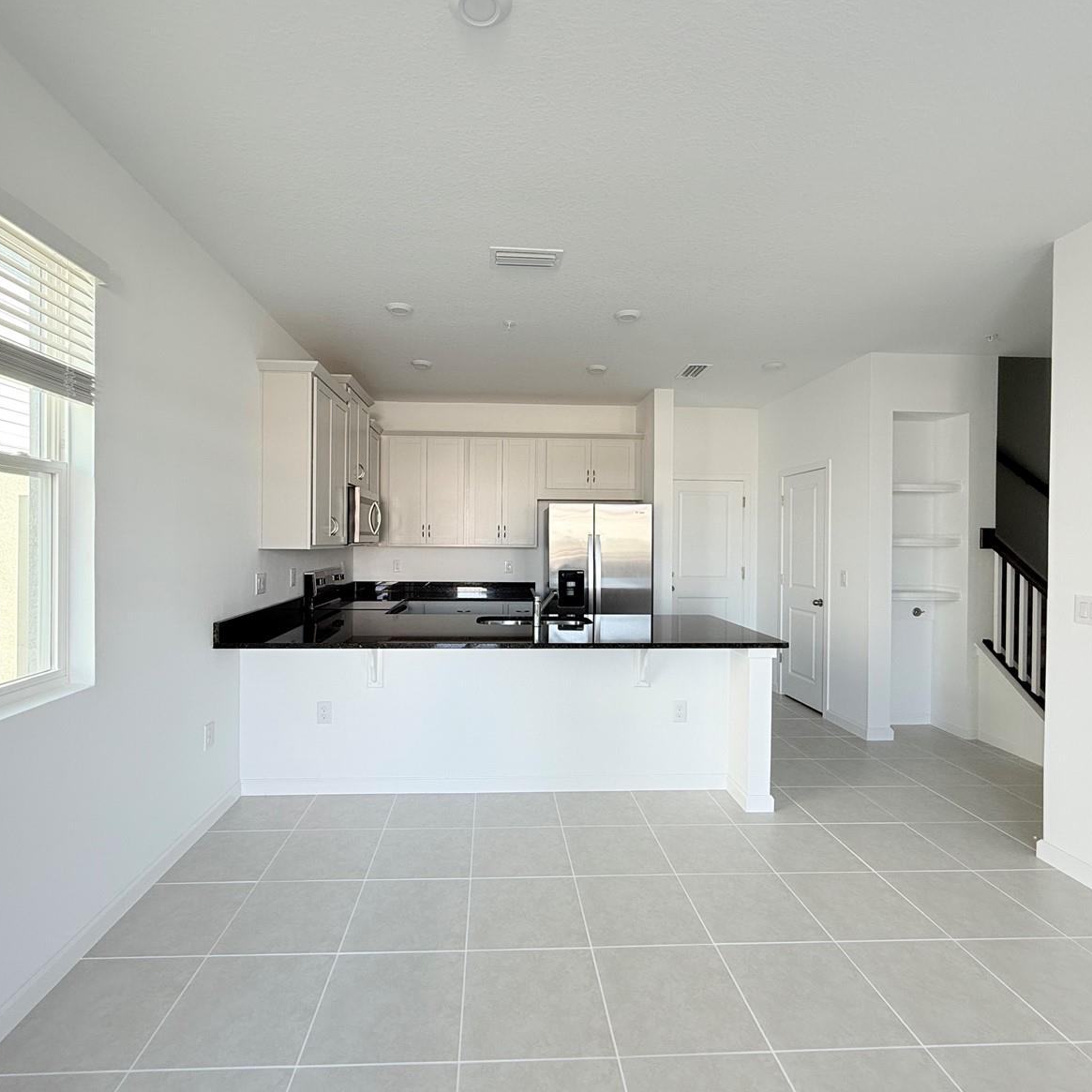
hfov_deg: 83.9
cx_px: 526
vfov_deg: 84.0
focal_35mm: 17
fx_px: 607
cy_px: 545
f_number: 2.2
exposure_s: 1/99
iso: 80
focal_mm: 2.22
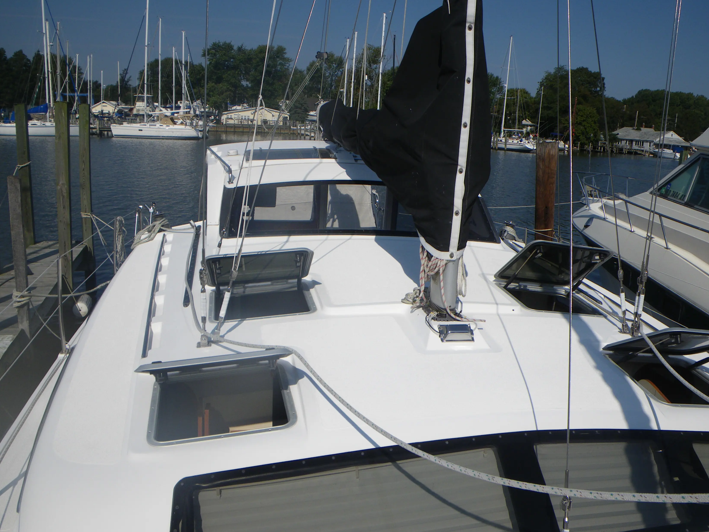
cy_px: 279
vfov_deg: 45.4
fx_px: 635
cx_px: 380
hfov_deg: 58.3
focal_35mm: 31
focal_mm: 5
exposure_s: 1/1000
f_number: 4.2
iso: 50
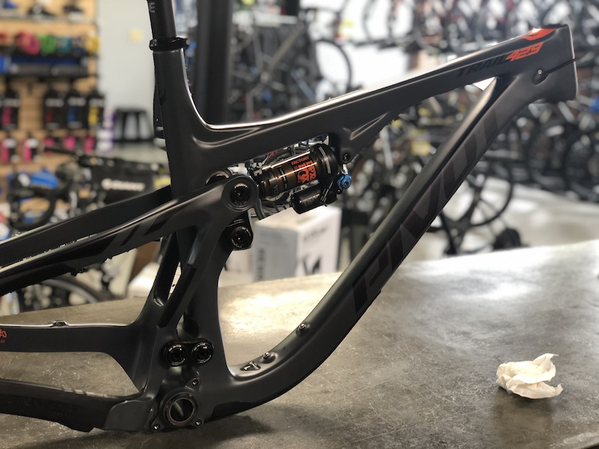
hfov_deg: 36.8
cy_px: 224
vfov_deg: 28.0
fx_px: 900
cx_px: 300
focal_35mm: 52
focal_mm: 6
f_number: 2.4
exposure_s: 1/40
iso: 100
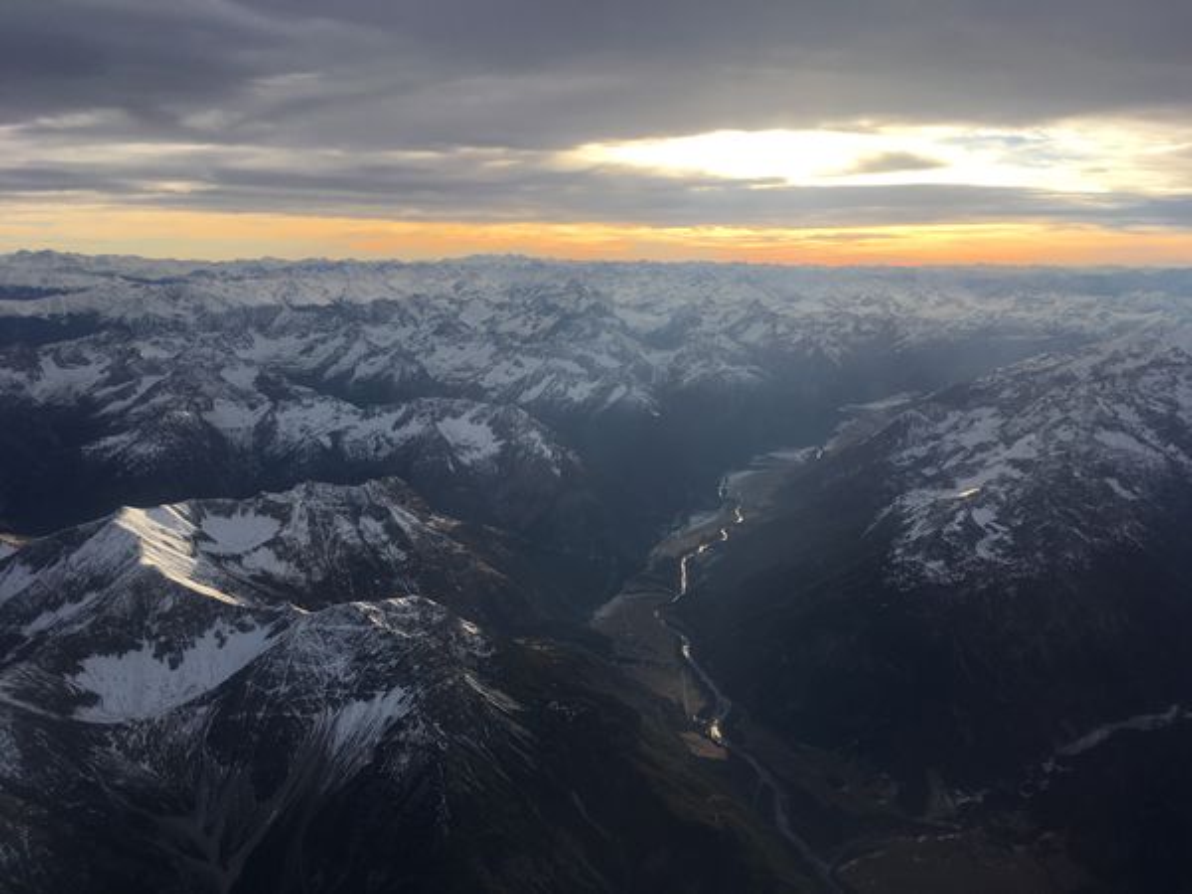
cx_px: 596
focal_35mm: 29
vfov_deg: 48.2
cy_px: 447
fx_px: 999
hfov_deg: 61.7
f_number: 2.2
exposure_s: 1/1026
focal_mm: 4.15
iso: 25
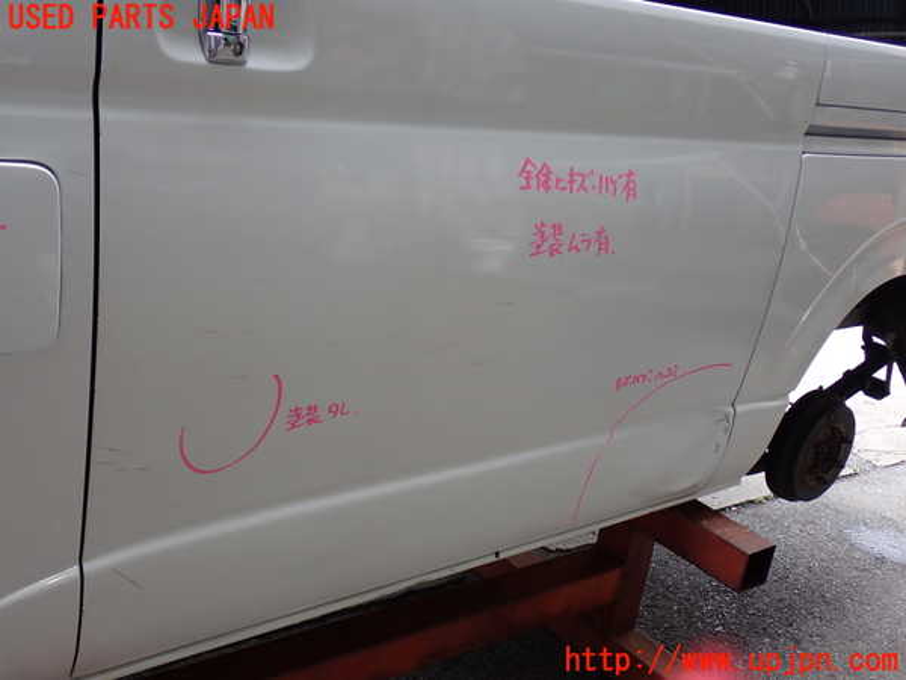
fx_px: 995
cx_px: 453
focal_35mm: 38
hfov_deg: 49.0
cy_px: 340
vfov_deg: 37.7
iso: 125
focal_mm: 6.83
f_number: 2.7
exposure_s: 1/80
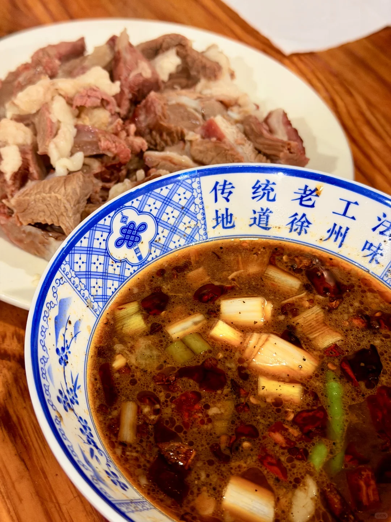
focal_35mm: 48
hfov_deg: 30.3
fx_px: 723
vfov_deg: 39.7
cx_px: 196
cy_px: 261
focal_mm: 6.76
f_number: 1.78
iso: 250
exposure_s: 1/50
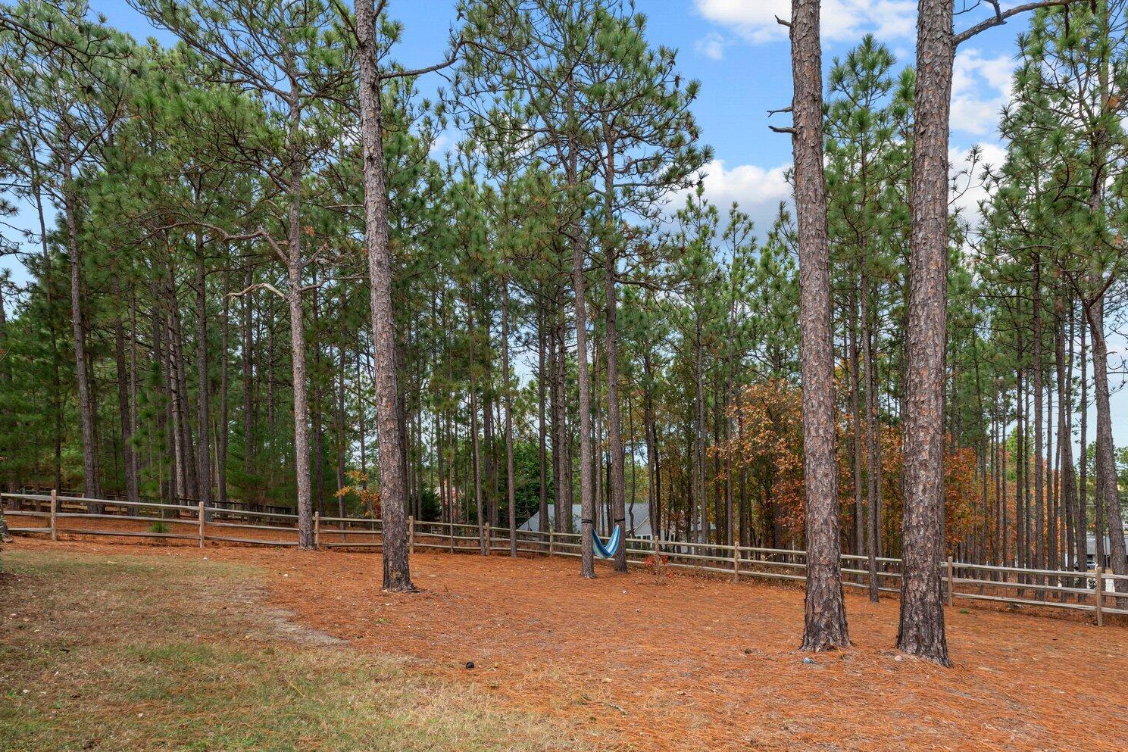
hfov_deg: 78.5
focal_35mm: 22
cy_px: 505
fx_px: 689
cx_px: 601
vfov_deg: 56.0
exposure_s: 1/100
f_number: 8
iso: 320
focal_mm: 16
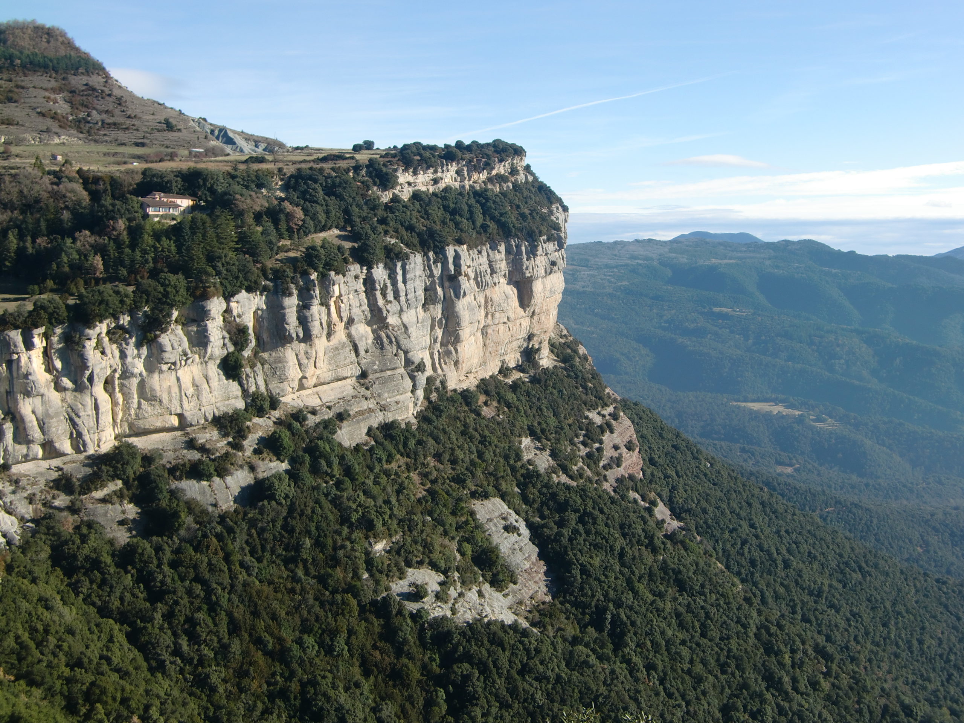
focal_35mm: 39
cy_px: 362
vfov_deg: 36.8
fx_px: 1086
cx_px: 482
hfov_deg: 47.9
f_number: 3
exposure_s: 1/800
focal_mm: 6.9
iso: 64
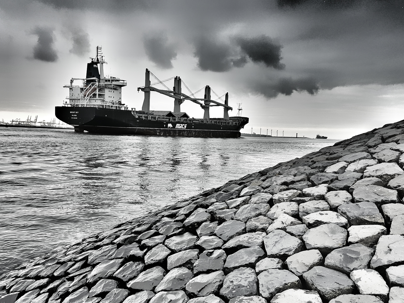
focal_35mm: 26
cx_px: 202
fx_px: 303
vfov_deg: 53.1
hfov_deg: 67.3
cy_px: 152
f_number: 1.7
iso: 40
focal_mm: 4.2
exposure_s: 1/608
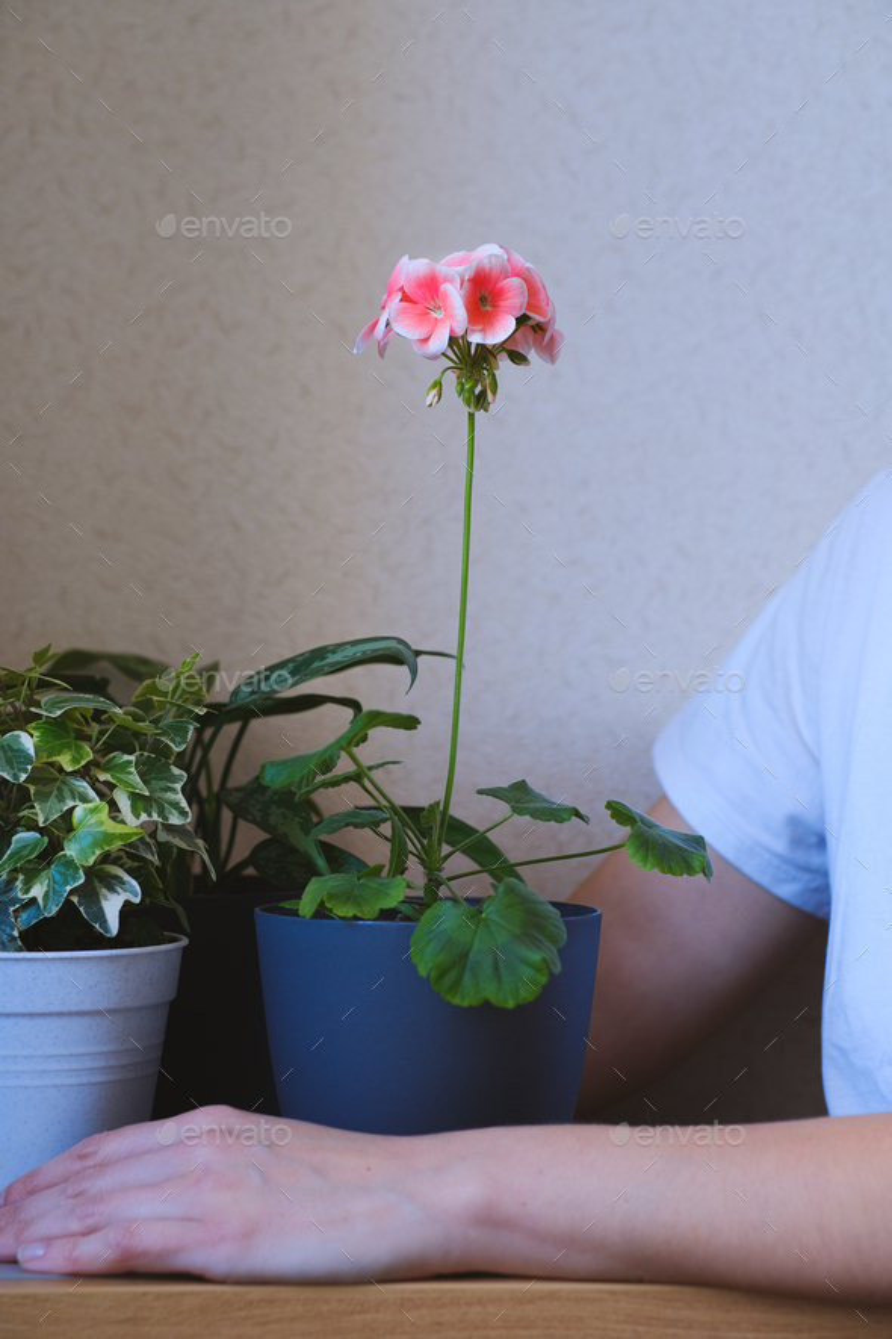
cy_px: 670
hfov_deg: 16.3
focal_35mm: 84
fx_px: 3122
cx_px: 446
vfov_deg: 24.2
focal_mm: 56
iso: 400
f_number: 2.8
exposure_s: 1/52
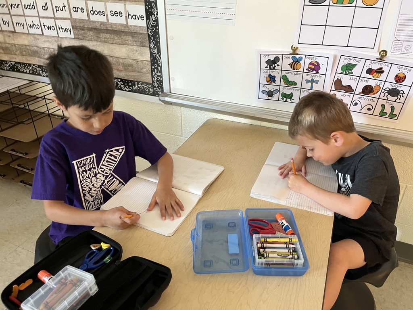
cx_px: 206
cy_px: 155
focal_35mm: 26
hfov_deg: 67.3
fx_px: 310
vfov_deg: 53.1
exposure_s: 1/30
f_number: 1.6
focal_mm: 5.1
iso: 500
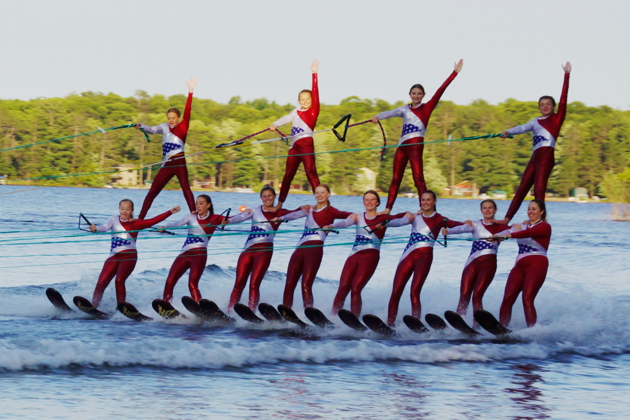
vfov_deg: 13.0
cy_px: 210
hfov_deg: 19.5
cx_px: 315
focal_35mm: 105
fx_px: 1838
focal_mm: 70
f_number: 7.1
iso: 100
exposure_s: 1/160
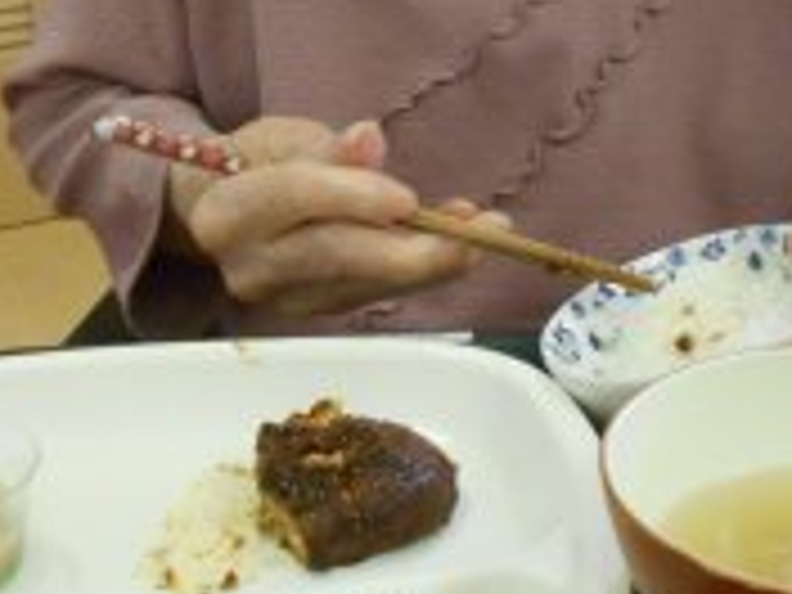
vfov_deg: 19.4
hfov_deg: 26.3
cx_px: 428
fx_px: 1693
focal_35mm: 74
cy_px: 29
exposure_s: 1/15
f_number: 3.2
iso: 400
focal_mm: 4.6
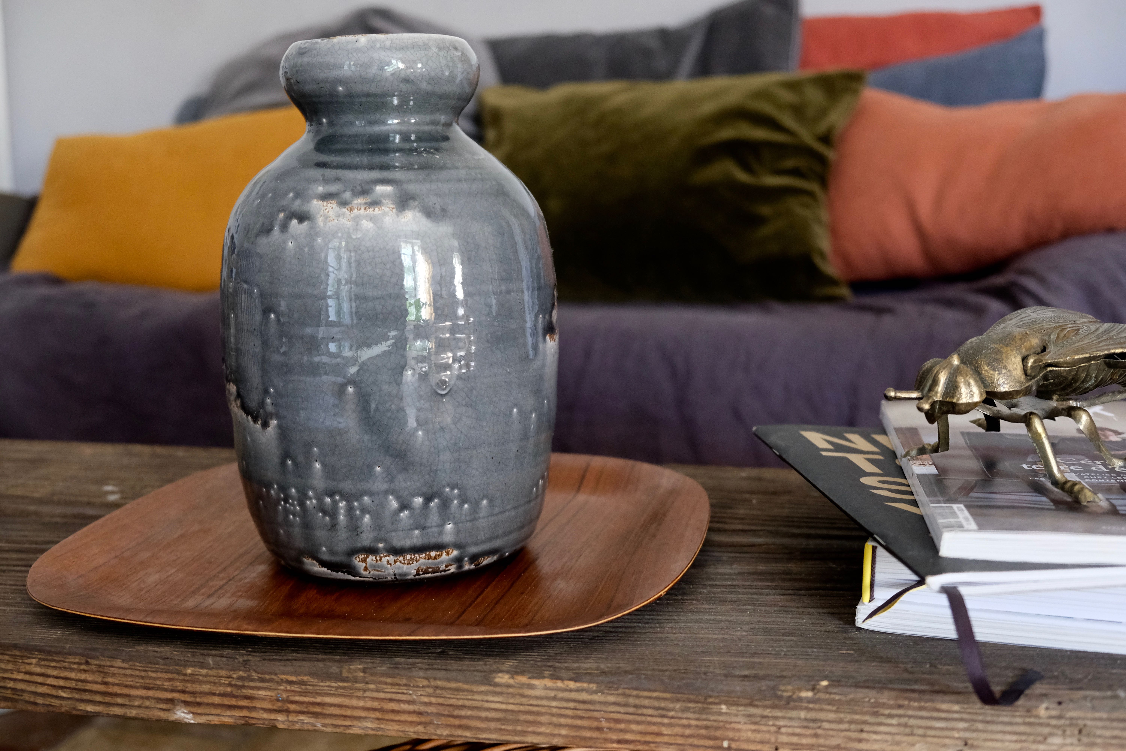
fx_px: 1188
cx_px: 563
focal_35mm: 38
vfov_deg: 35.1
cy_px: 376
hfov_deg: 50.7
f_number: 3.2
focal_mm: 25.4
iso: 2000
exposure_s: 1/60
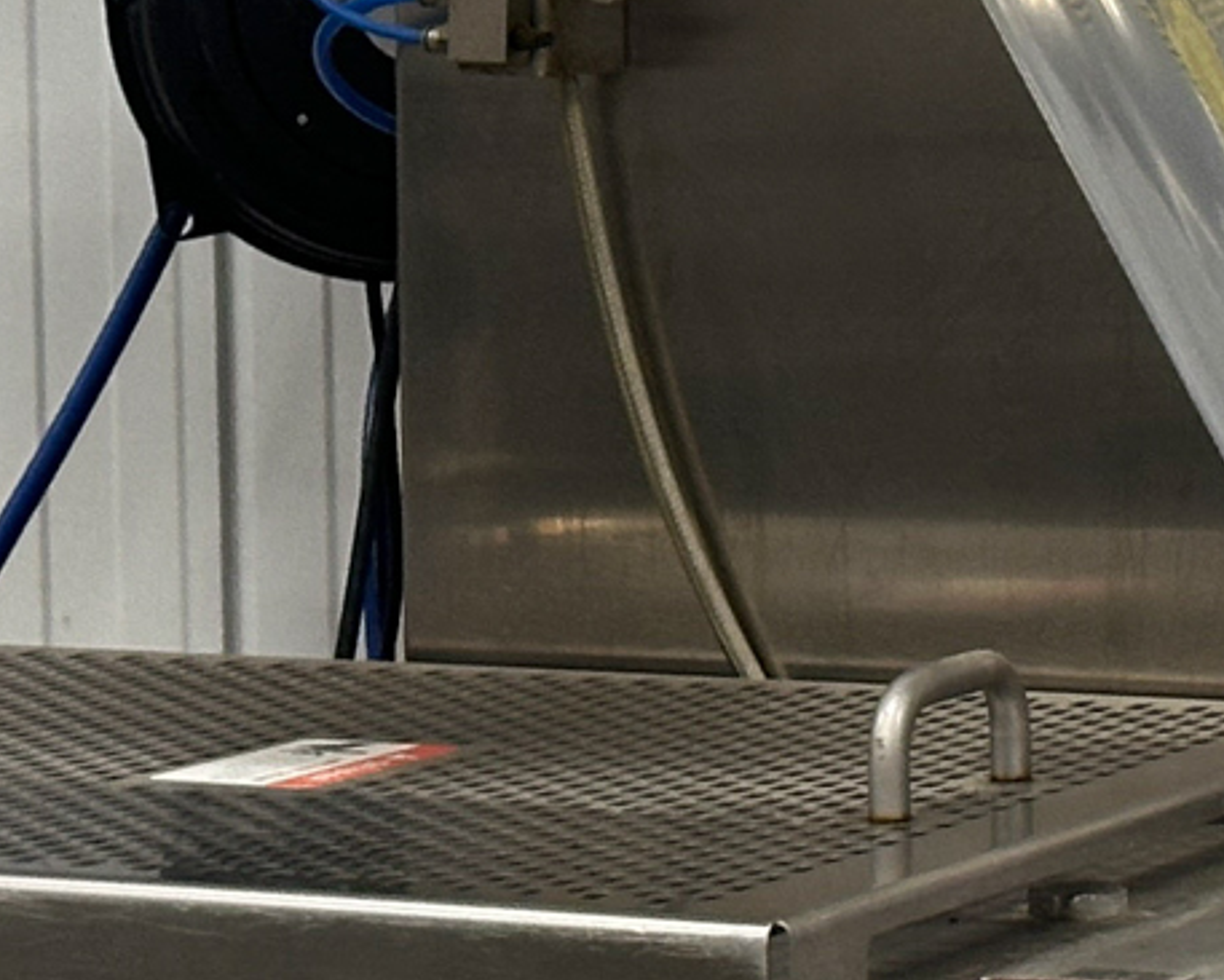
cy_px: 345
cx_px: 734
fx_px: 7429
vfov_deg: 7.5
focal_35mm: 205
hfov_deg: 9.4
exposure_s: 1/50
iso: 250
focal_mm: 6.86
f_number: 1.8
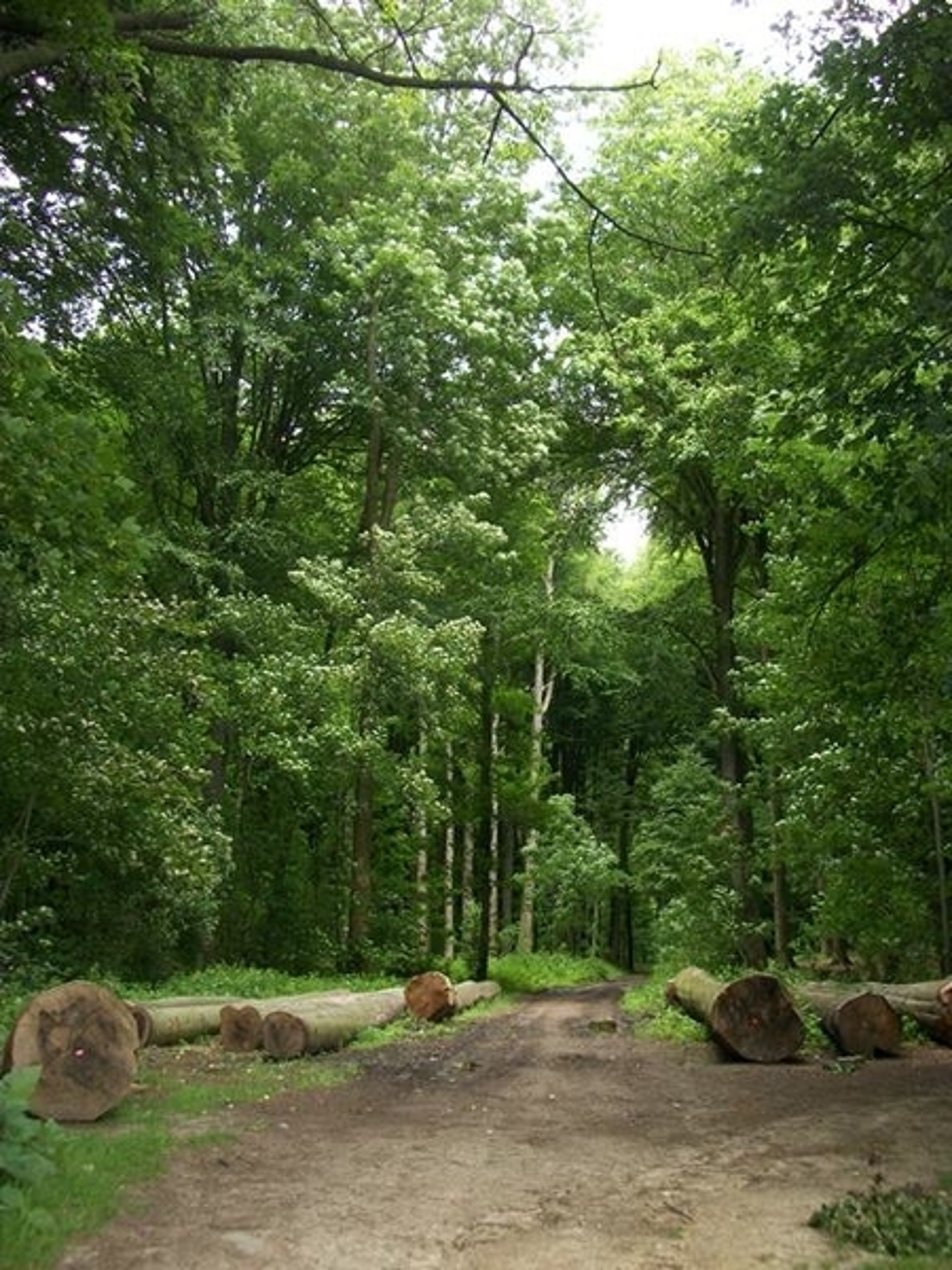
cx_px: 476
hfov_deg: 44.2
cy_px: 635
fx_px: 1173
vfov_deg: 56.8
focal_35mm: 32
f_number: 2.9
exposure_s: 1/125
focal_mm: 5.7
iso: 80
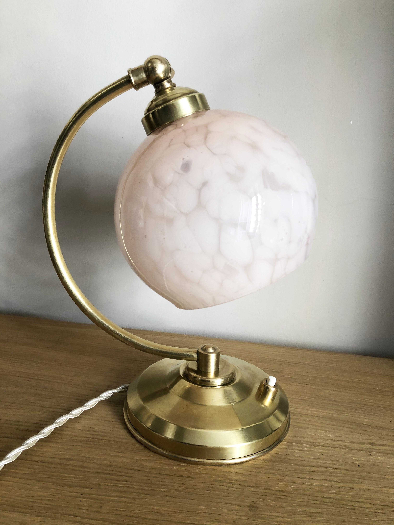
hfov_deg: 49.7
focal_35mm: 28
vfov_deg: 63.4
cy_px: 262
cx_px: 197
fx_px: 425
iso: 40
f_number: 1.8
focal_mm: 3.99
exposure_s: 1/24
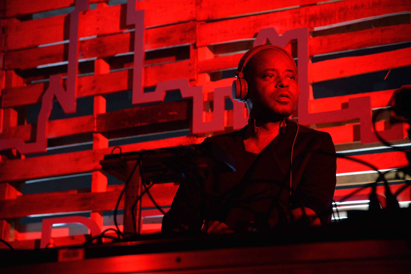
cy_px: 137
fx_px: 1199
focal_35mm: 105
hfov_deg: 19.4
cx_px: 206
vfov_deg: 13.1
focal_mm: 105
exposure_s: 1/200
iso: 3200
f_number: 4
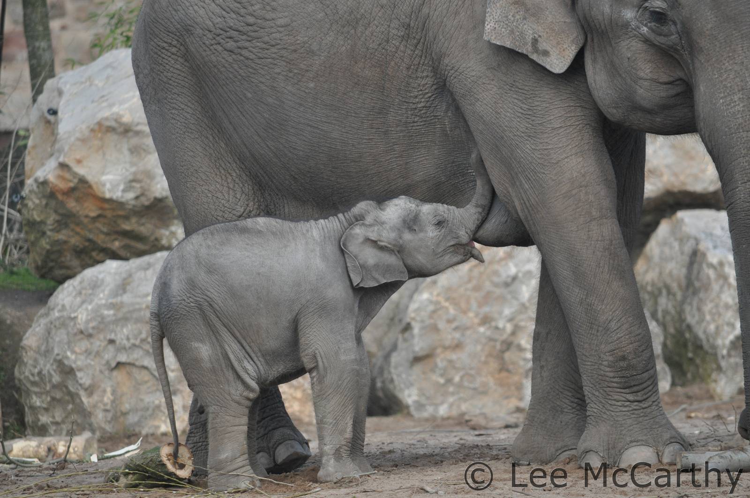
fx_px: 9364
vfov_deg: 3.0
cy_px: 249
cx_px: 375
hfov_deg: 4.6
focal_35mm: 450
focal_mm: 300
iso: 800
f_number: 5.6
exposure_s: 1/1000
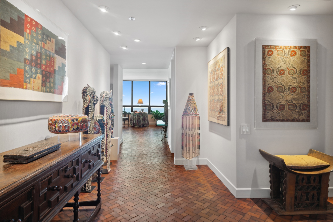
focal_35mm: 20
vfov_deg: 62.0
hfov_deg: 84.0
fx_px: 185
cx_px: 166
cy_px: 111
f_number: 10
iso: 100
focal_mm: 20
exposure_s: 1/25
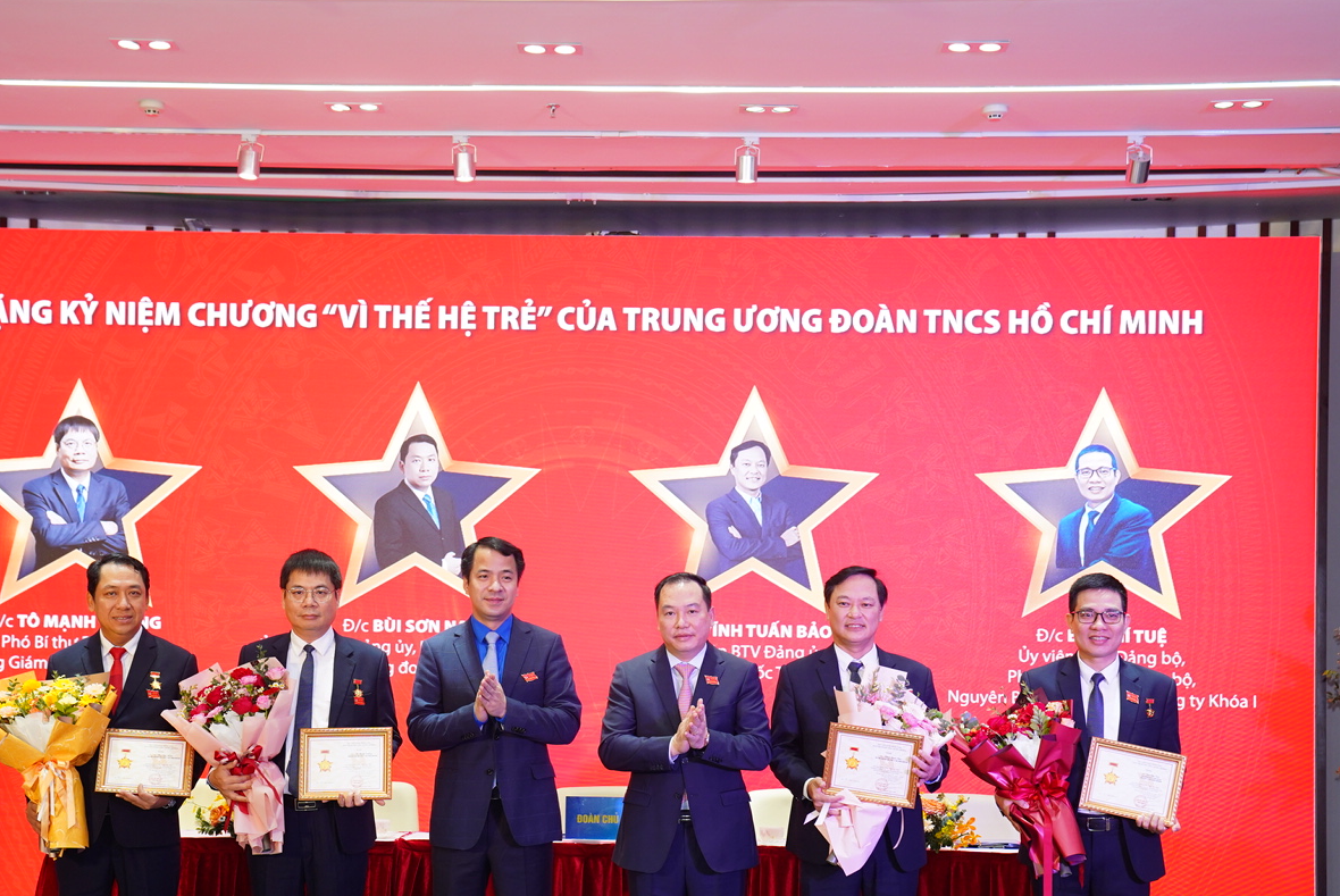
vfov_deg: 21.5
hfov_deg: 31.8
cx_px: 588
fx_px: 2347
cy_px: 609
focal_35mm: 63
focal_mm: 46
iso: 1000
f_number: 4
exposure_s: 1/200
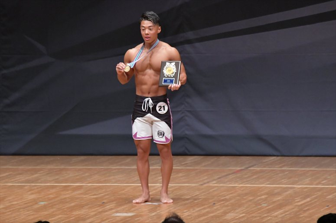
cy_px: 112
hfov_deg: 6.9
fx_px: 2799
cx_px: 168
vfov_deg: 4.6
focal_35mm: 300
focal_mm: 200
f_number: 5.6
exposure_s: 1/400
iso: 6400
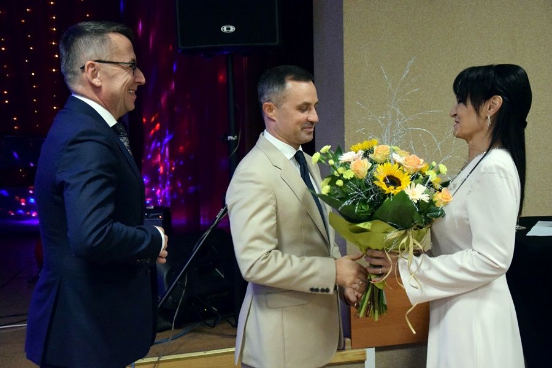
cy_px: 184
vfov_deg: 21.6
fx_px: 966
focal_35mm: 63
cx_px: 276
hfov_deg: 31.9
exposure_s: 1/100
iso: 7200
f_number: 4.8
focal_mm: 42
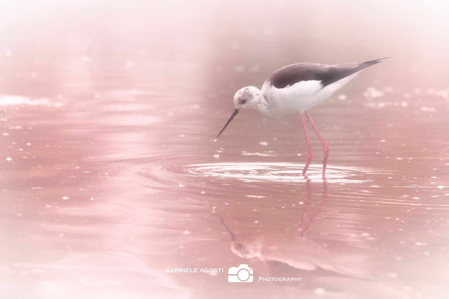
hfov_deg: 2.8
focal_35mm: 742
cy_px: 125
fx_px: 9252
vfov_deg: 1.9
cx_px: 230
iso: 1000
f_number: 5.6
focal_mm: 420
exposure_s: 1/3200
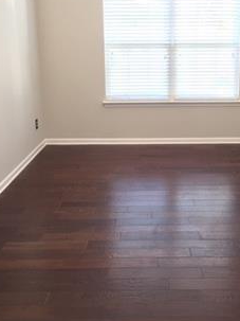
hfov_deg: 31.3
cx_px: 160
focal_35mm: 46
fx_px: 426
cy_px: 121
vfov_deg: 41.0
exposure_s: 1/30
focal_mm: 4.15
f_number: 2.2
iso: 160
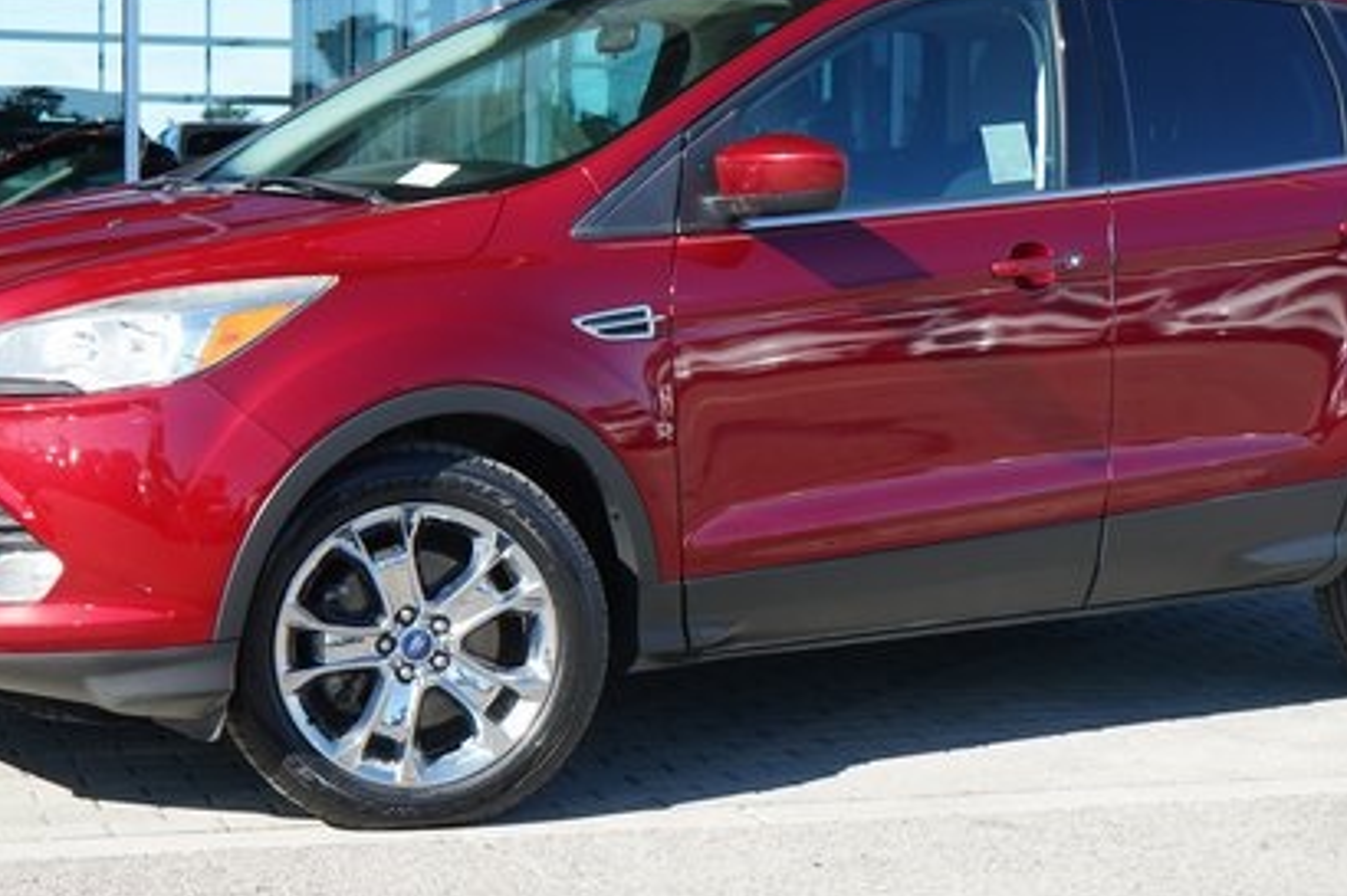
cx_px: 677
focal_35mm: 75
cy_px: 445
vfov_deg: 18.2
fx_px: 2805
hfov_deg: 27.0
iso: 1000
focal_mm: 48
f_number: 8
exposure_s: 1/800
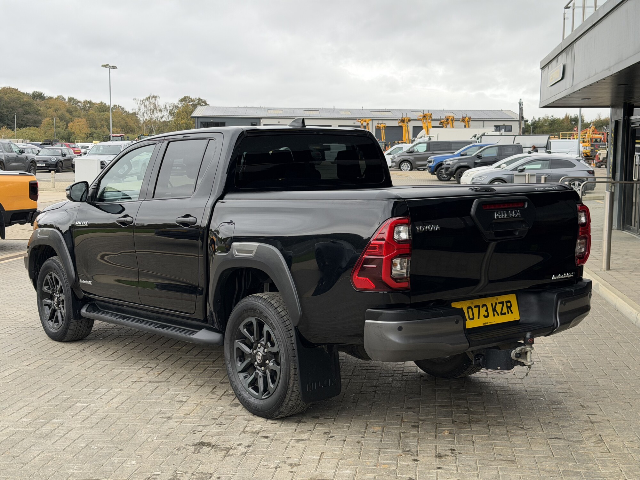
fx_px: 887
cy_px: 240
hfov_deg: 39.7
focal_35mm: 48
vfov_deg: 30.3
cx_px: 320
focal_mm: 6.76
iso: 80
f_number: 1.78
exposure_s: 1/646
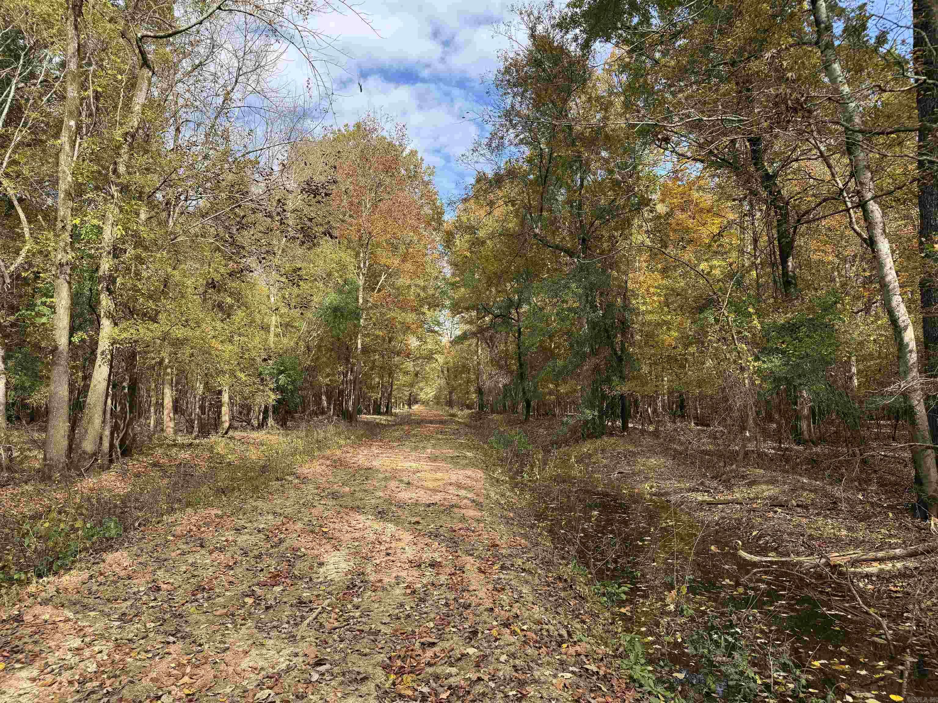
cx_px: 469
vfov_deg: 56.8
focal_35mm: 24
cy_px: 352
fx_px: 650
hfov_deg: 71.6
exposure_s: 1/1151
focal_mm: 6.76
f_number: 1.78
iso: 80
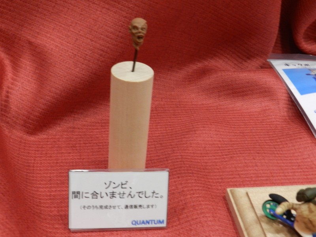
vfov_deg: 31.5
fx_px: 420
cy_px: 118
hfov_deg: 41.2
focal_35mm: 46
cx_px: 158
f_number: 4.2
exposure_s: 1/15
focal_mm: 8.1
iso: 400
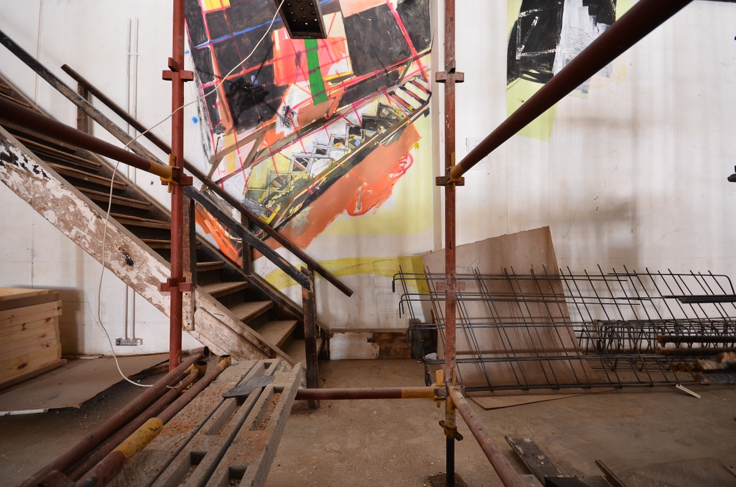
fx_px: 306
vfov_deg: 77.1
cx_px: 368
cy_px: 244
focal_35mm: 15
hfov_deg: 100.5
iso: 200
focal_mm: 10
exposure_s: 8
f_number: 5.6
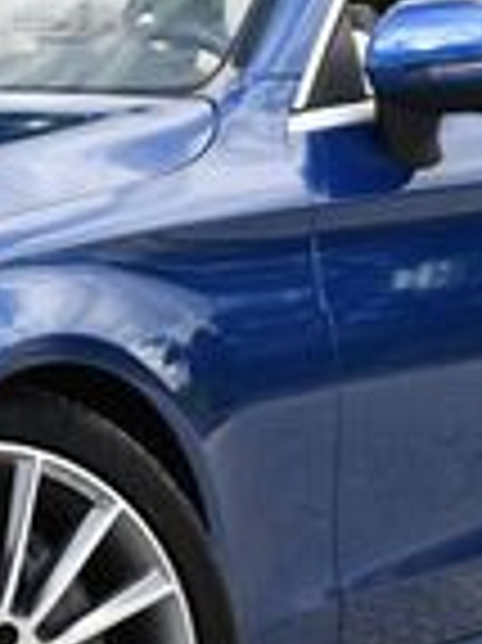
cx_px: -131
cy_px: 207
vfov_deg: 7.9
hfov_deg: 5.9
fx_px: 4648
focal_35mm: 250
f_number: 8
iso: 160
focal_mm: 29
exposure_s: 1/250
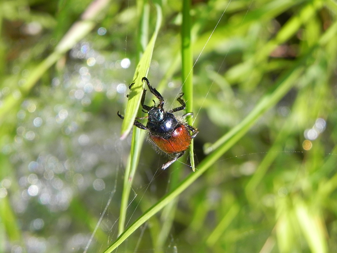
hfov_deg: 23.0
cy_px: 126
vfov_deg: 17.4
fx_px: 828
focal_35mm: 85
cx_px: 168
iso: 160
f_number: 4.5
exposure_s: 1/550
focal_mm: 15.1
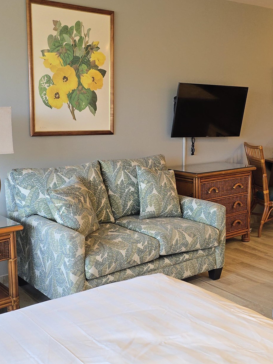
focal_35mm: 43
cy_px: 179
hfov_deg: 33.6
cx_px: 139
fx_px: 452
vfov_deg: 43.8
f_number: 1.7
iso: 100
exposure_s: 1/60
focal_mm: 6.3
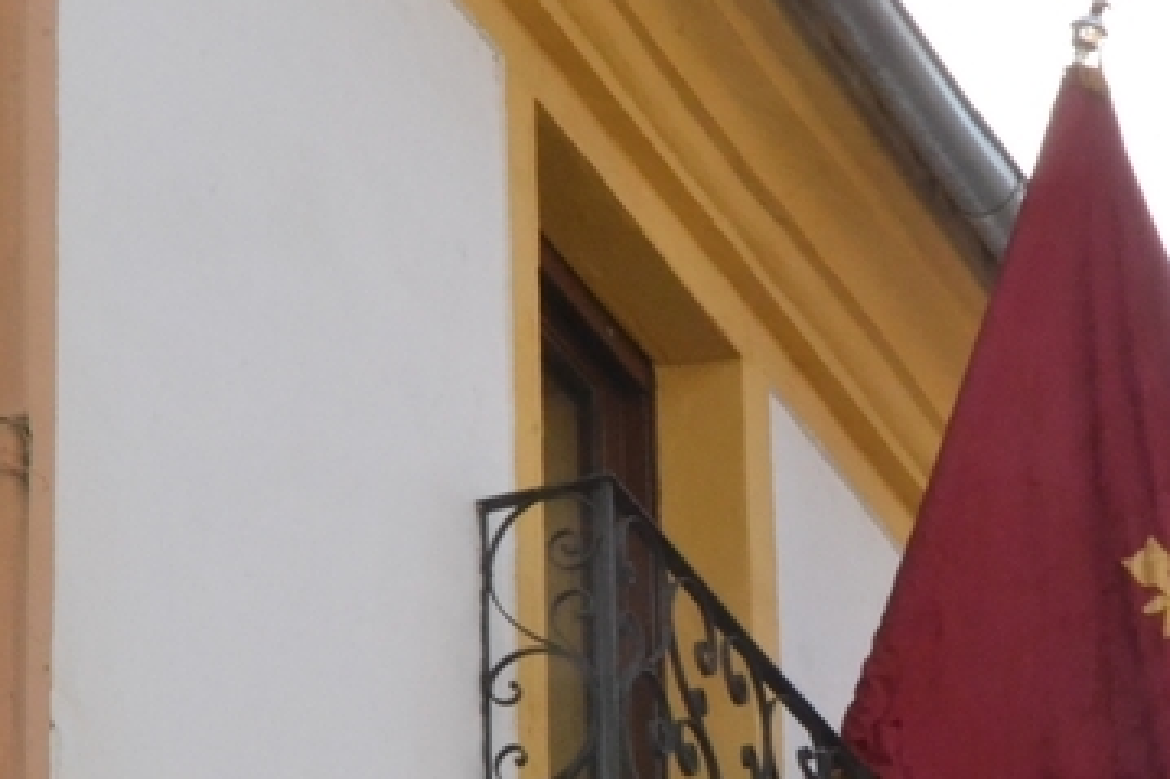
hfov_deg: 8.8
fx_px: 7601
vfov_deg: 5.9
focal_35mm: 234
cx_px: 795
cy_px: 585
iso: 3200
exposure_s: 1/200
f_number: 36
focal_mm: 70
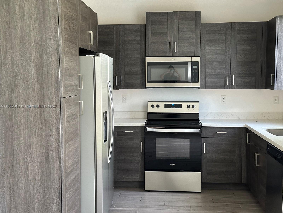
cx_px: 142
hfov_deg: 39.7
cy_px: 106
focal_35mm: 48
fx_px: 392
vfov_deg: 30.3
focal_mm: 6.86
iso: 250
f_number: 1.78
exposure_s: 1/55
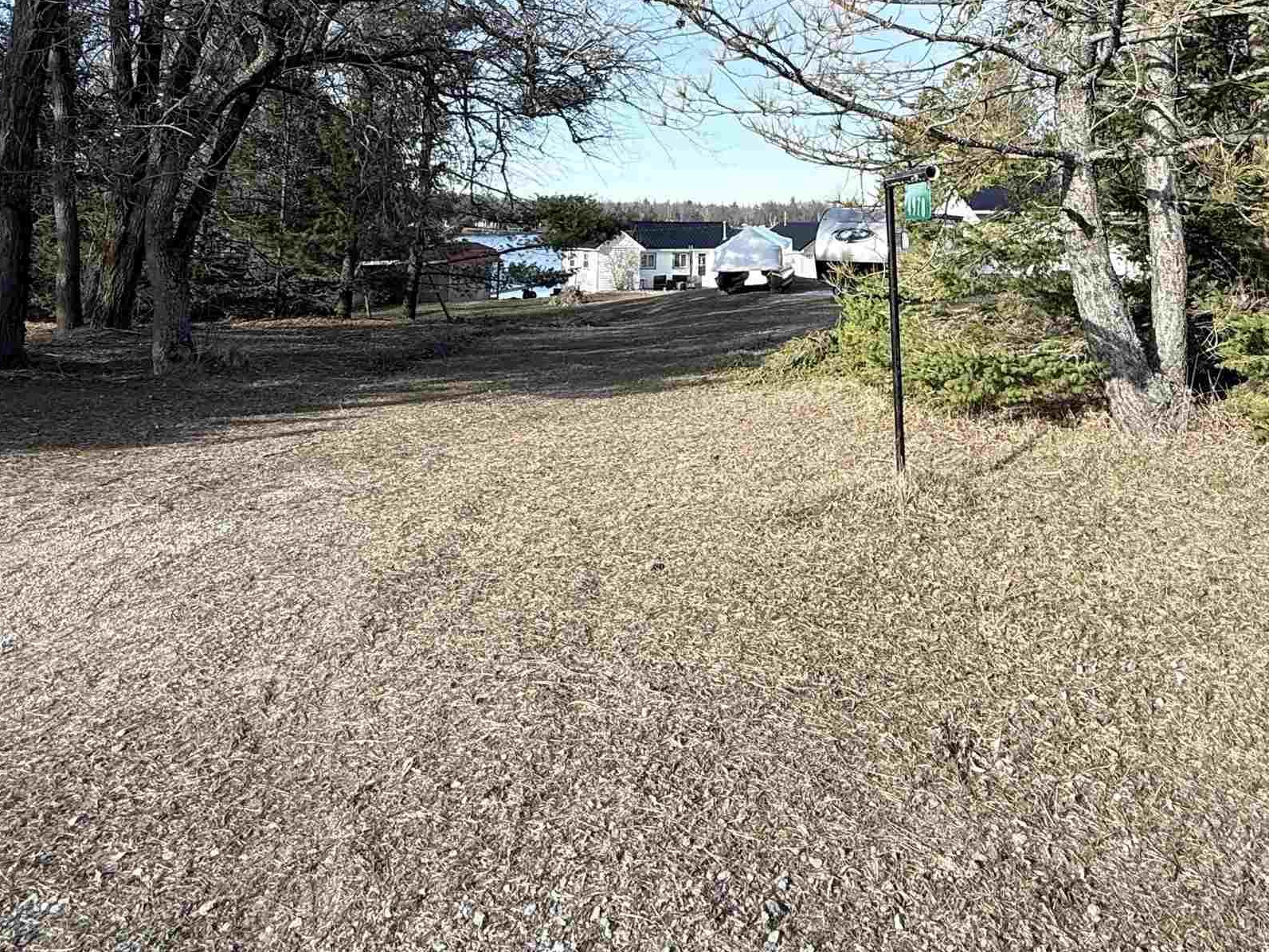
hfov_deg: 64.9
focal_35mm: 27
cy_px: 87
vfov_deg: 46.2
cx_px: 740
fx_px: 990
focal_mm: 2.22
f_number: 2.2
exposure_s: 1/955
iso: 50
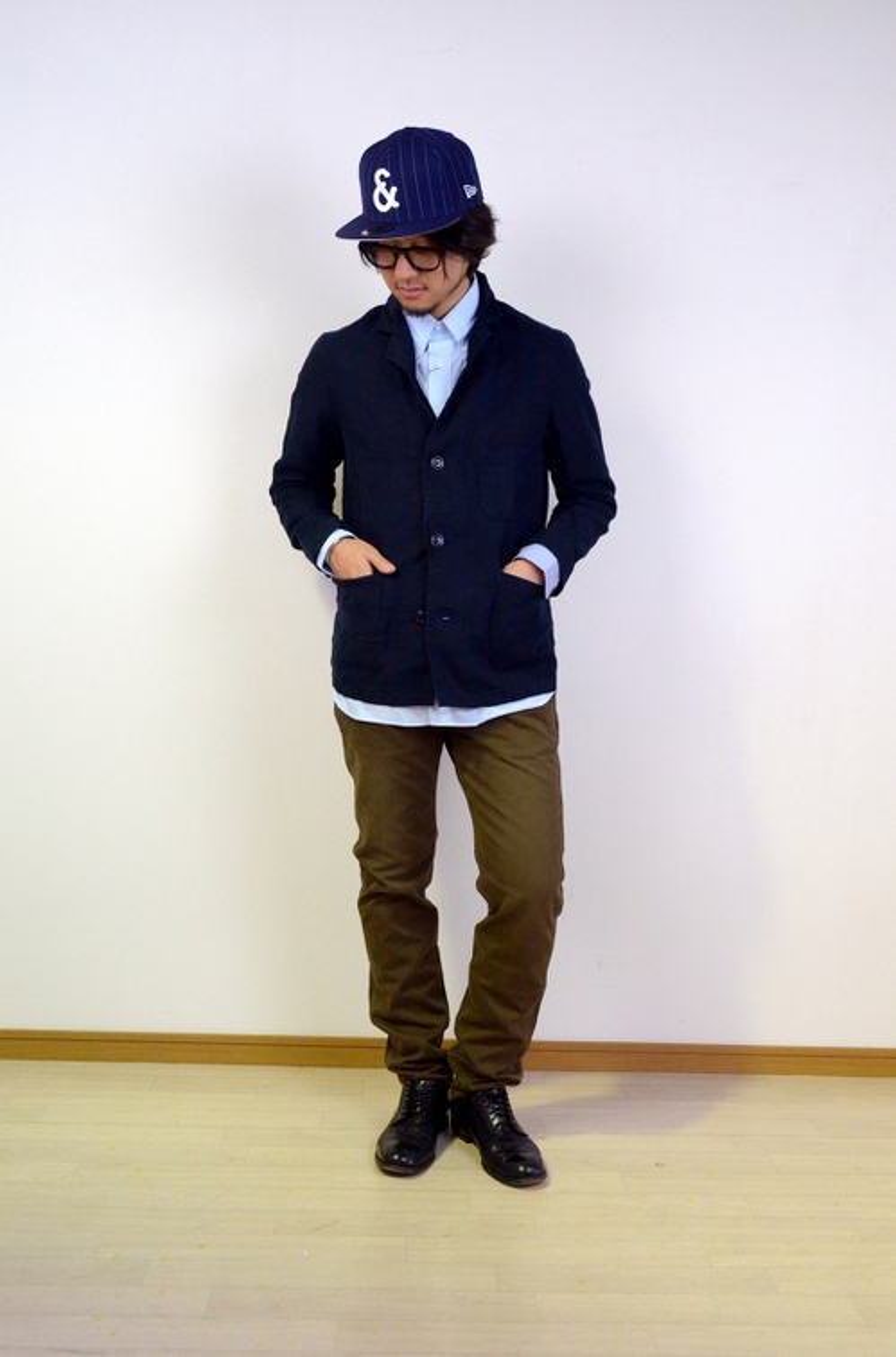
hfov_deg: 36.6
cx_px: 448
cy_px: 678
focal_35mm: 36
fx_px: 1353
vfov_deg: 53.3
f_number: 7.1
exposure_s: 1/160
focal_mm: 24
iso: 2500
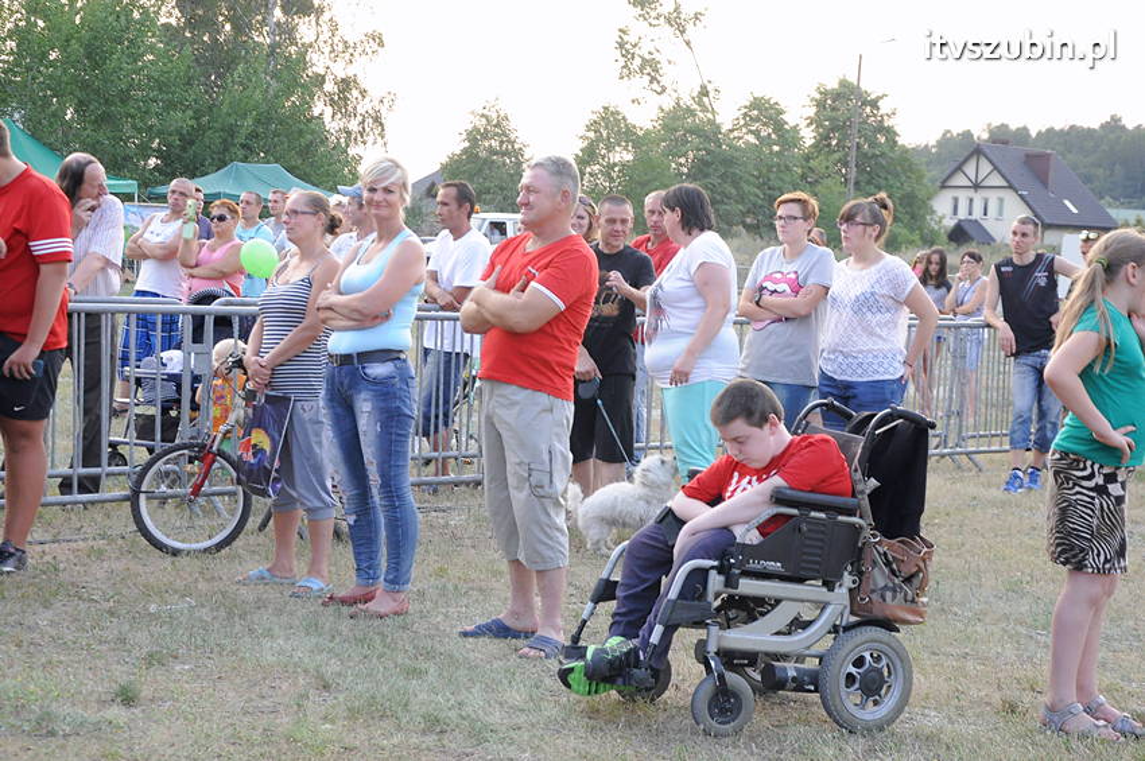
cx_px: 572
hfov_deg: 28.1
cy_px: 380
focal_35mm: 72
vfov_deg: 18.9
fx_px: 2288
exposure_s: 1/200
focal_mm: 48
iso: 1000
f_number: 7.1
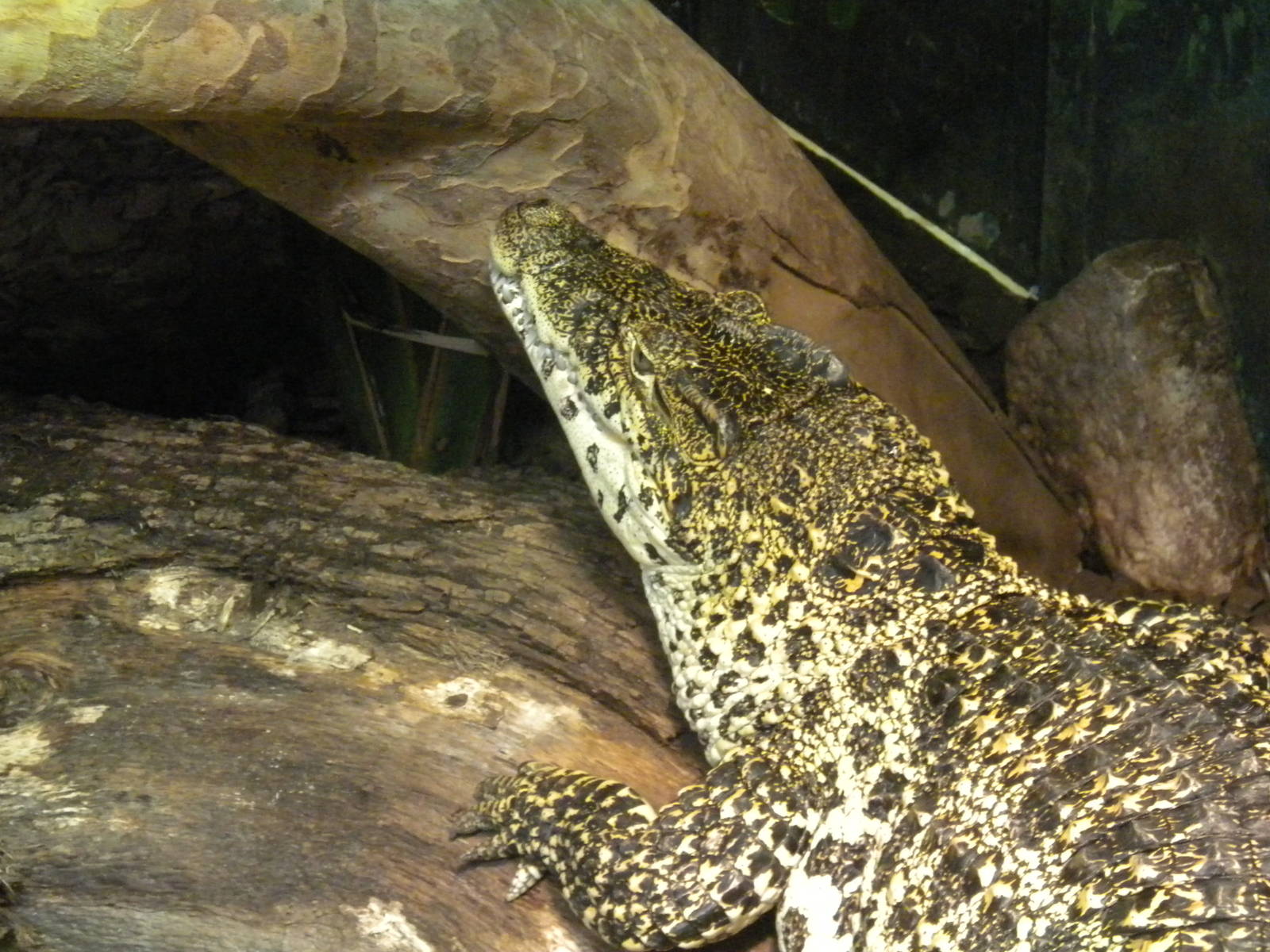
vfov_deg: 17.4
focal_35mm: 85
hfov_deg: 23.0
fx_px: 3119
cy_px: 476
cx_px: 635
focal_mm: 15
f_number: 5.1
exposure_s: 1/30.6
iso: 800
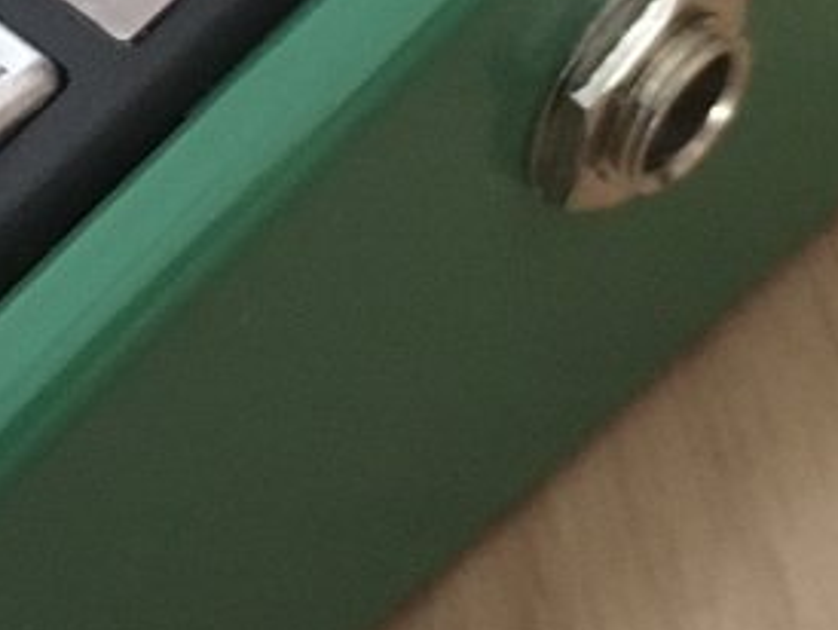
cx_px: -6
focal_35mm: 127
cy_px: 67
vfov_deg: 11.6
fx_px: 3077
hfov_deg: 15.2
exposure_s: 1/15
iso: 250
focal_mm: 4.15
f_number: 2.2
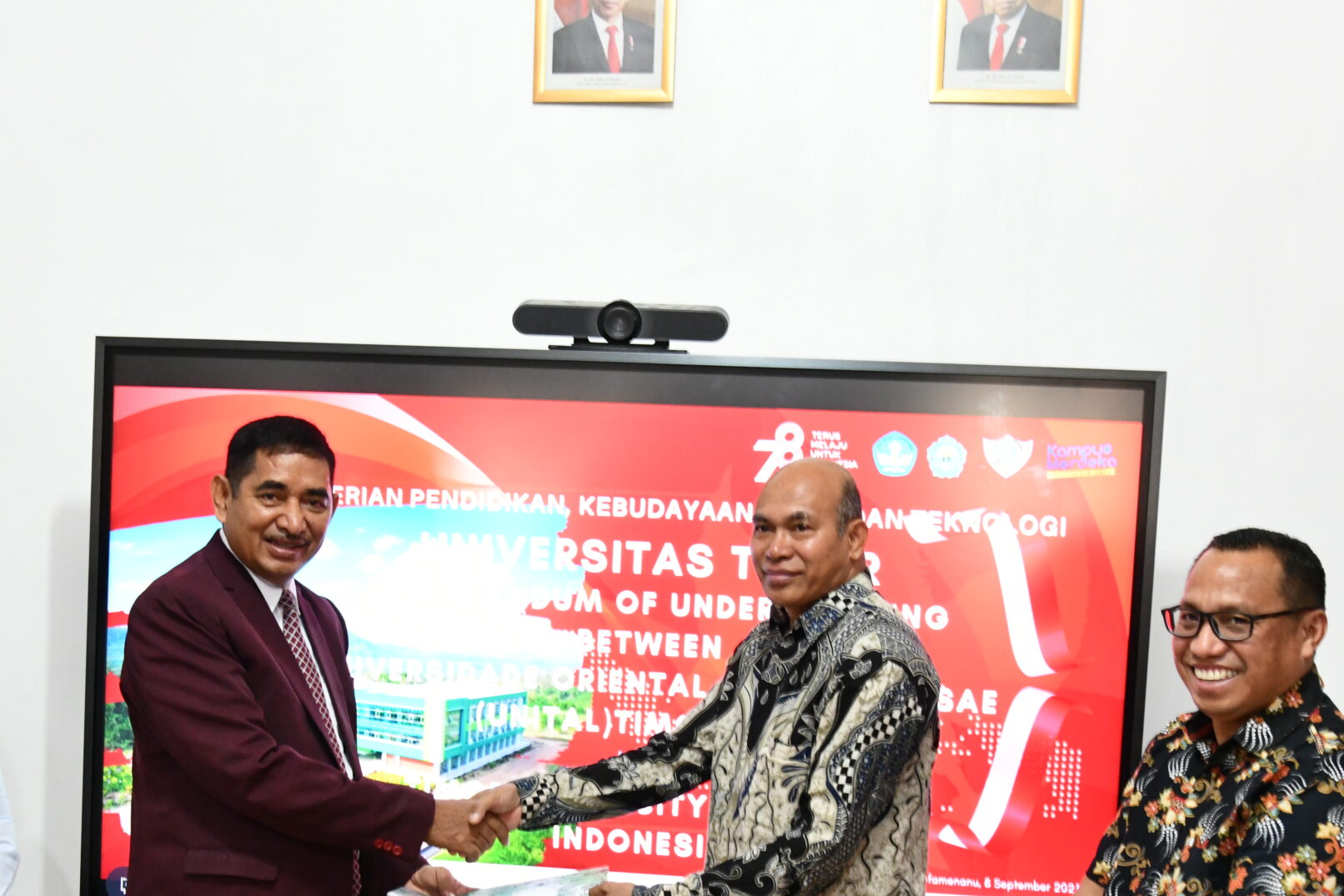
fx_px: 2016
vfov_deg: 24.9
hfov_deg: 36.6
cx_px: 494
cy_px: 641
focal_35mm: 54
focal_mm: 34
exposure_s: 1/20
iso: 4000
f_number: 8
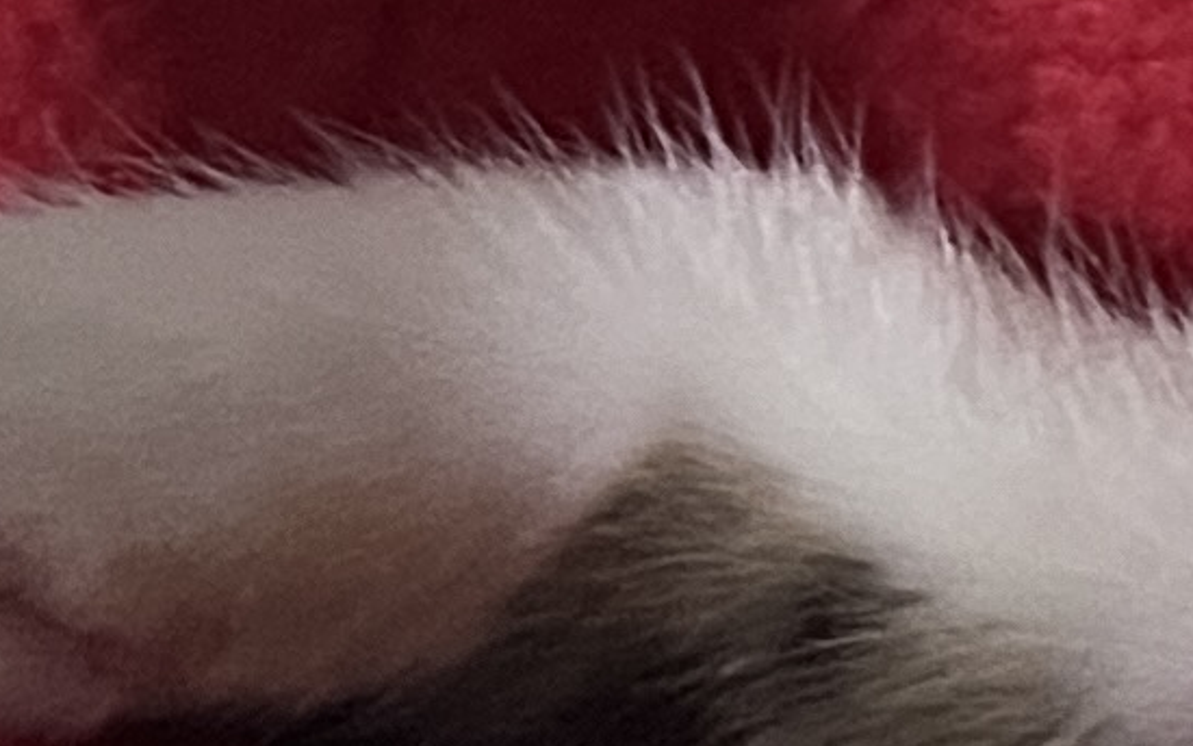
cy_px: -770
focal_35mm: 202
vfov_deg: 6.3
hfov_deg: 9.0
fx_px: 6569
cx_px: 3143
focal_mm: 5.1
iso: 500
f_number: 1.6
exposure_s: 1/41
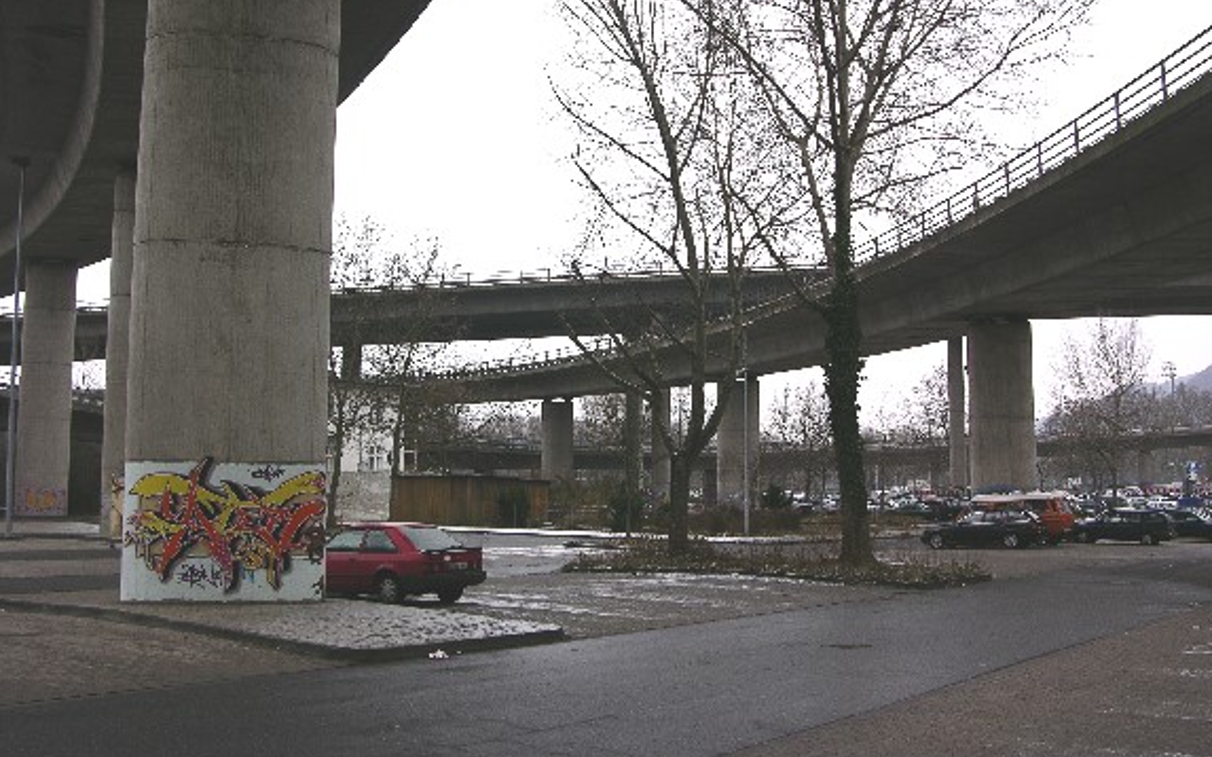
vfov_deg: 33.5
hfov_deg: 51.5
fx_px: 1255
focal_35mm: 38
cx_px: 614
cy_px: 336
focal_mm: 8.9
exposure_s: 1/42.9
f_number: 4.5
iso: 50
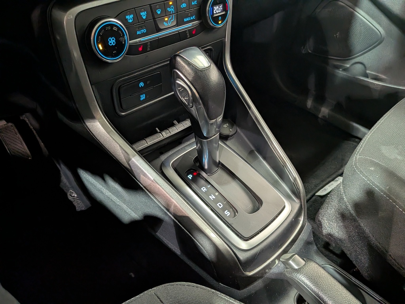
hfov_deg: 71.6
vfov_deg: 56.8
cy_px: 152
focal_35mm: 24
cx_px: 202
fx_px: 281
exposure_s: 1/30
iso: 524
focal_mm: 4.53
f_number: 1.7
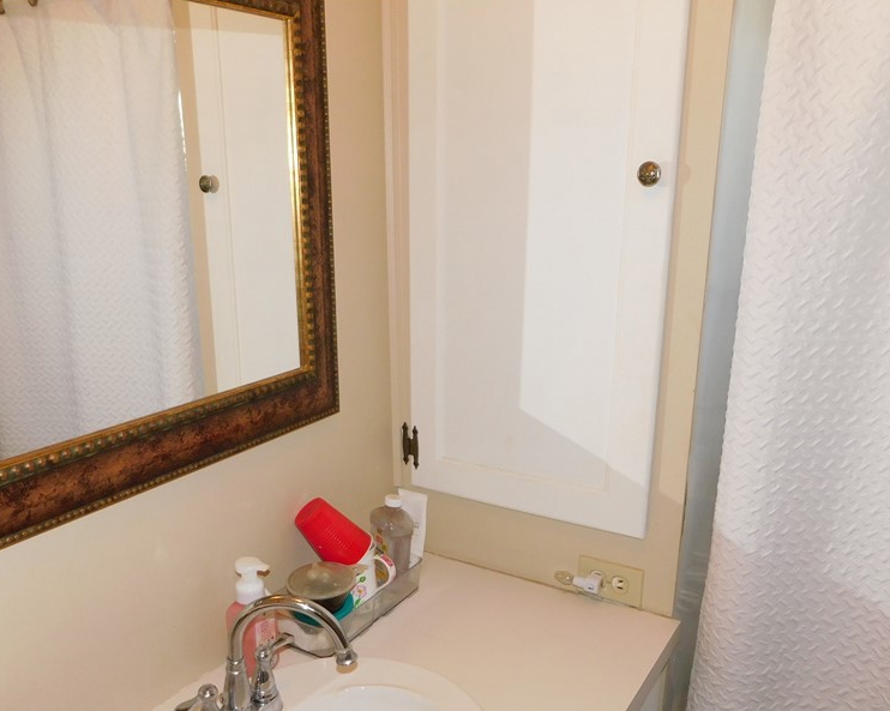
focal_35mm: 31
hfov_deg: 56.9
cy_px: 453
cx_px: 372
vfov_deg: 46.6
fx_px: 816
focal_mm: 4
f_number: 3
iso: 200
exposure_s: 1/30
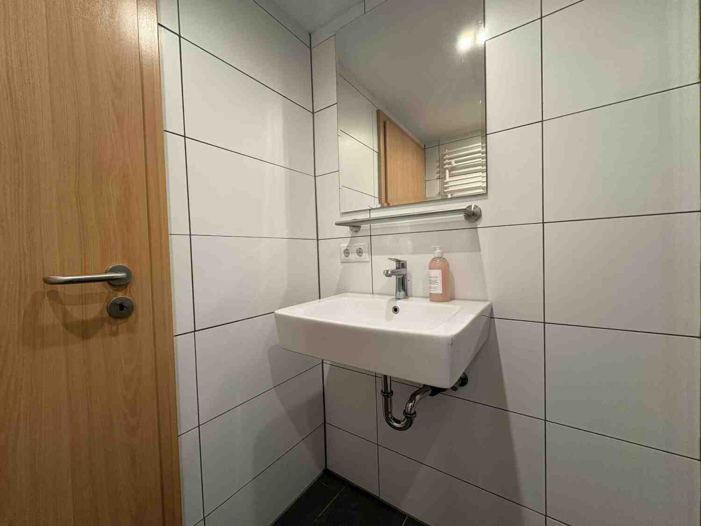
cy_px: 263
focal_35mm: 14
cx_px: 350
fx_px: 284
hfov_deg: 102.1
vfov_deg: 85.7
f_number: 2.2
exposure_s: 1/50
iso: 125
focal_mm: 2.22
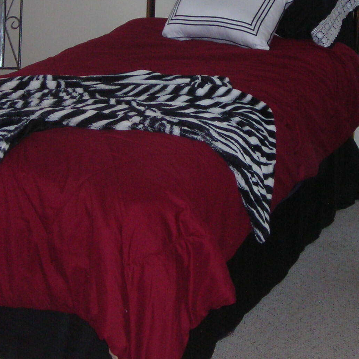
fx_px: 986
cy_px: 42
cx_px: 206
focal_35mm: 84
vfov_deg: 20.3
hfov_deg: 20.6
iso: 138
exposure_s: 1/60.1
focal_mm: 6.3
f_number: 3.2
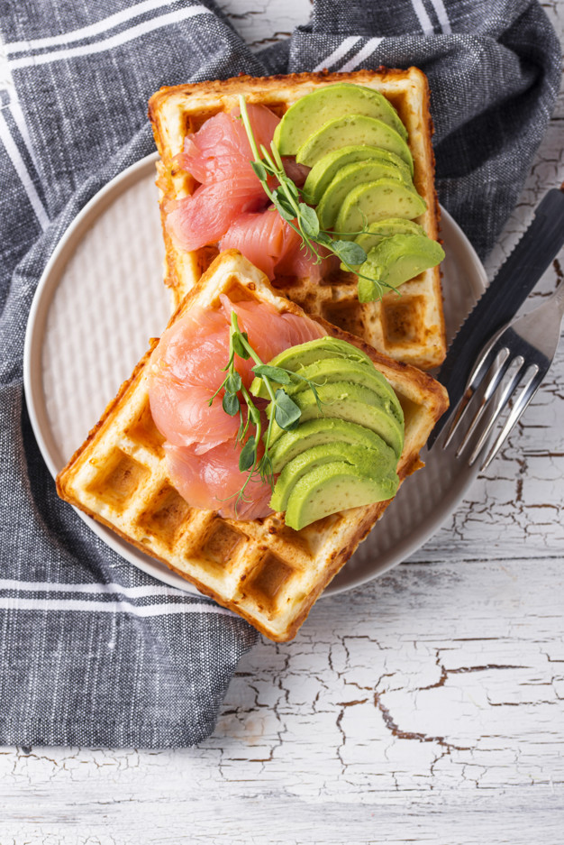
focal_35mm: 105
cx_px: 282
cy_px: 422
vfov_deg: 19.4
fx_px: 2464
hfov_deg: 13.1
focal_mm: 105
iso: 100
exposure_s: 1/125
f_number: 9
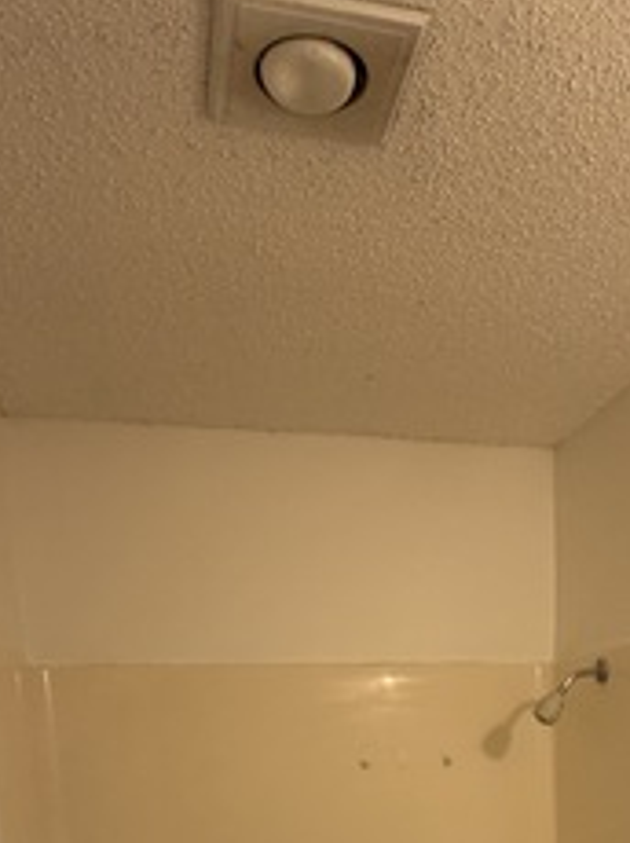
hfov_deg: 36.2
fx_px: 948
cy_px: 916
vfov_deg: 39.6
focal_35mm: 39
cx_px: 440
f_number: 2.2
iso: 200
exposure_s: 1/121
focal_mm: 2.22
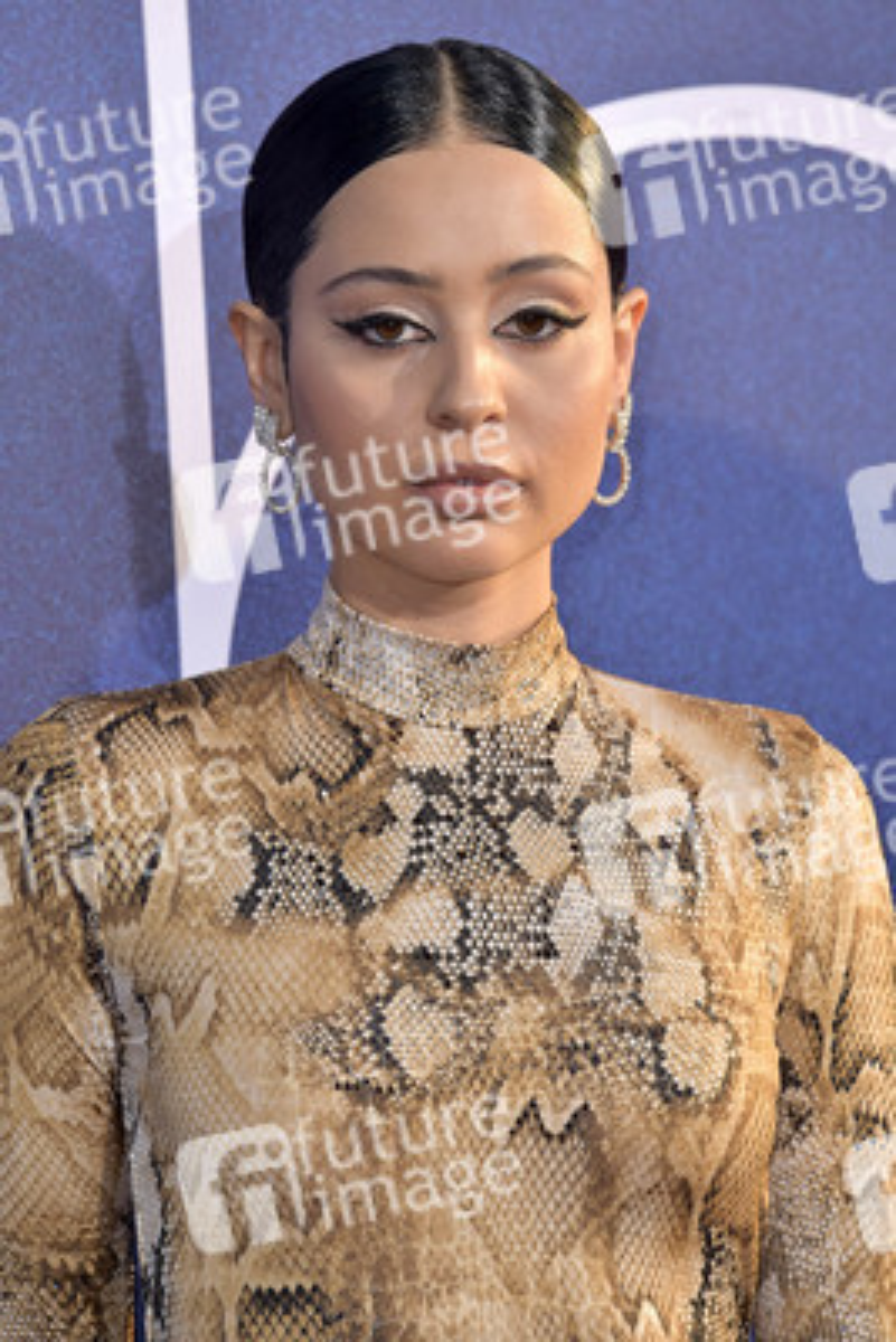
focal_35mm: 230
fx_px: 8579
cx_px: 448
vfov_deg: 8.9
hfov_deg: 6.0
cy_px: 671
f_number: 7.1
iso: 100
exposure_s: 1/250
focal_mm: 230
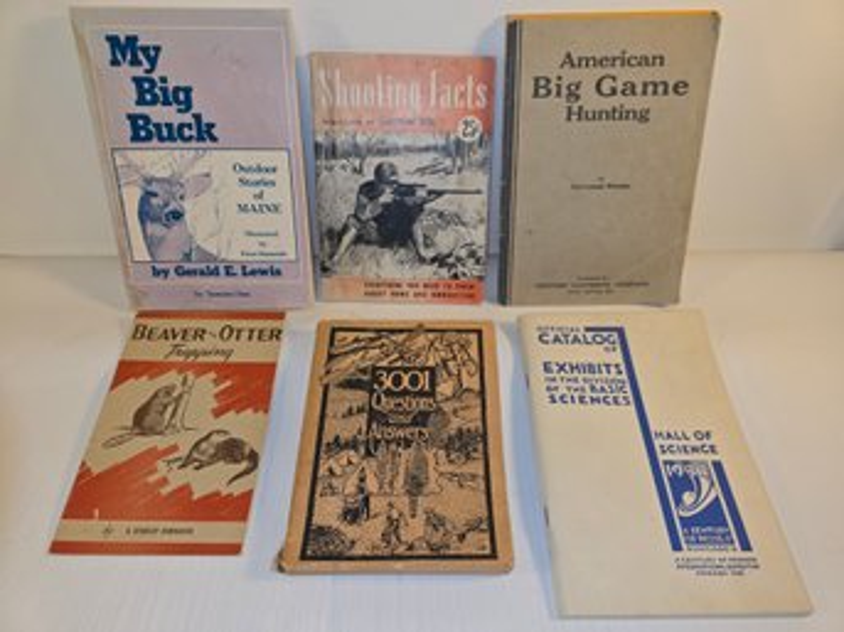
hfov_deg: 73.9
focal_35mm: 23
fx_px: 561
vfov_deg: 58.8
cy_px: 316
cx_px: 422
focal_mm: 6.3
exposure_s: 1/60
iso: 16
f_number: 1.7
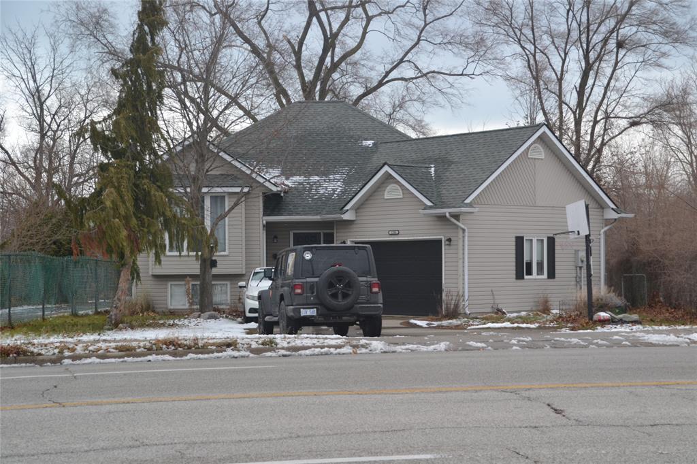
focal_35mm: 69
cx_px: 348
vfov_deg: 19.7
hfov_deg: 29.3
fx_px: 1335
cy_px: 232
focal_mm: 46
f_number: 5.6
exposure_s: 1/125
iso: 280
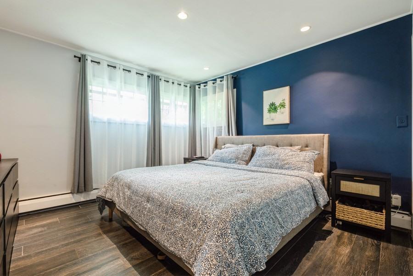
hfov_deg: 96.7
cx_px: 206
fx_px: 184
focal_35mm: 16
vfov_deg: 73.7
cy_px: 138
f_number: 11
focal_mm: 16
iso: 400
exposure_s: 1/2.5
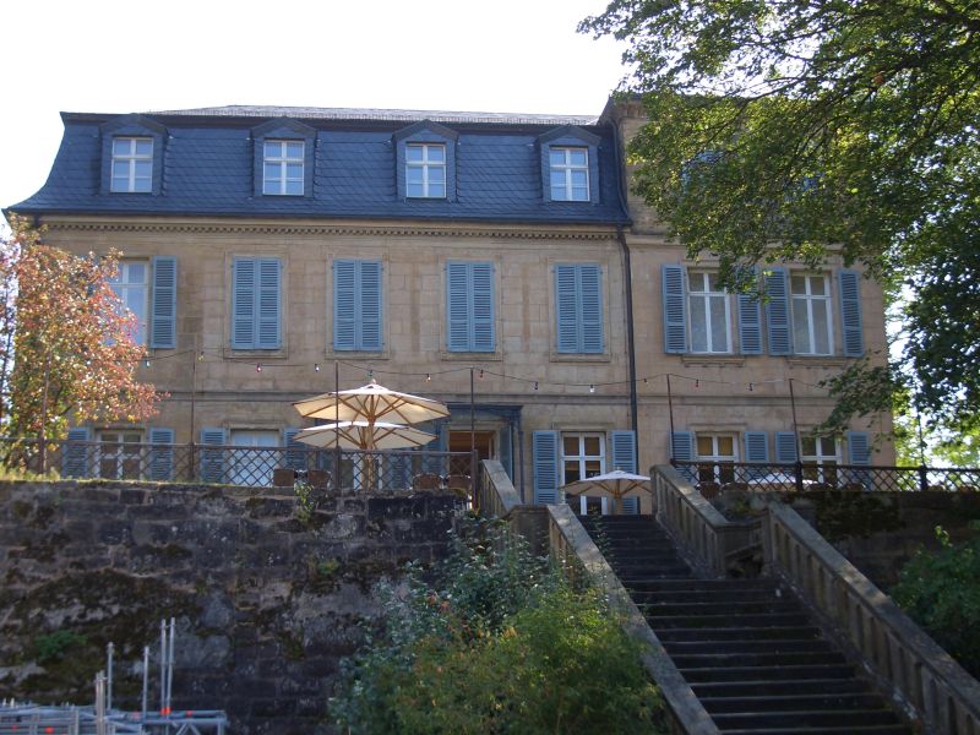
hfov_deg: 38.9
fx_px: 1387
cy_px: 368
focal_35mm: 49
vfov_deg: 29.7
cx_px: 490
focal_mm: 8.2
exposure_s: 1/160
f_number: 3.1
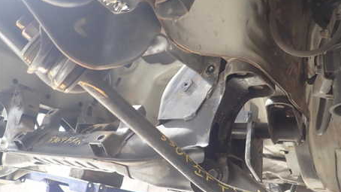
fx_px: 325
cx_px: 150
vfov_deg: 32.8
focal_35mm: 36
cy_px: 93
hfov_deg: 55.2
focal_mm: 4.5
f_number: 2
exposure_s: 1/60
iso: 160
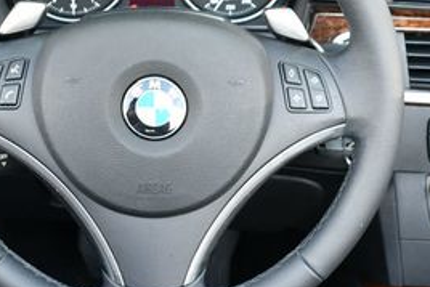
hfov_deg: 23.4
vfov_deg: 15.9
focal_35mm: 86
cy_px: 151
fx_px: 1028
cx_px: 316
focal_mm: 18
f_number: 3.5
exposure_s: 1/200
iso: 800
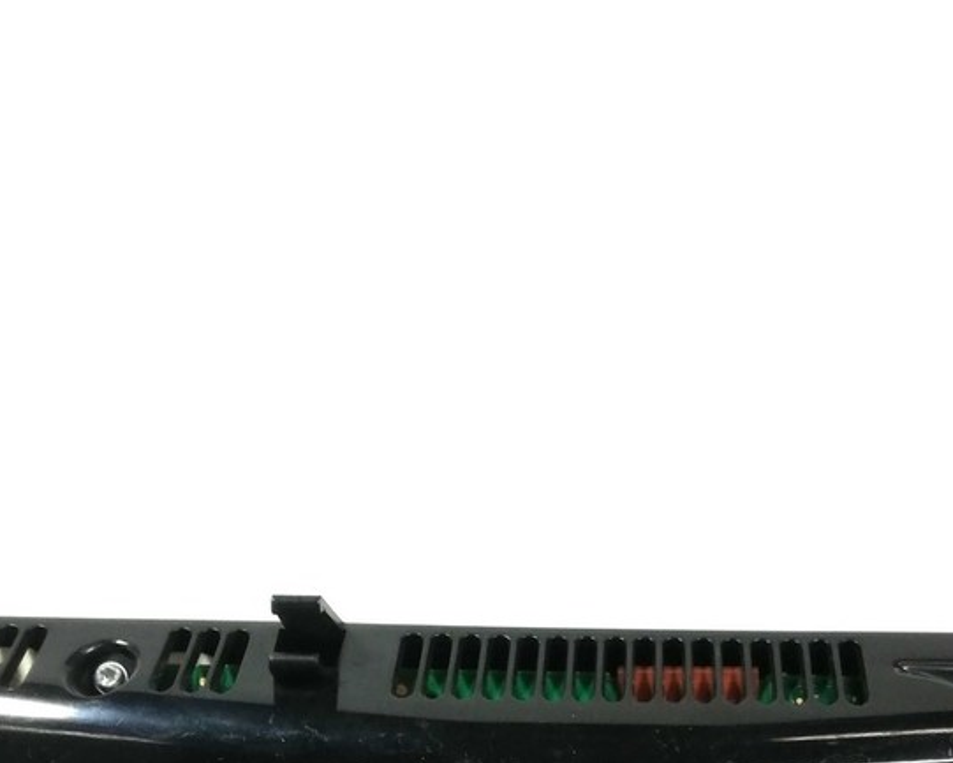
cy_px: 883
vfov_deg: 23.5
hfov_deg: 31.4
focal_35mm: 60
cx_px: 567
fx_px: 1693
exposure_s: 1/100
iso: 80
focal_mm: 3.81
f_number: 2.2
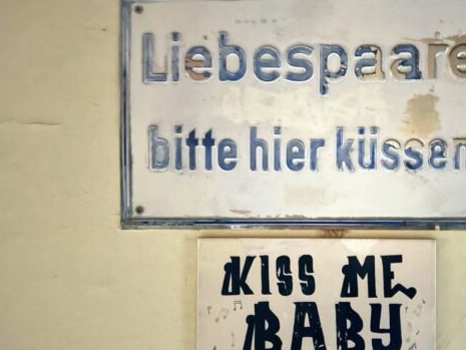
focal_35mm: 33
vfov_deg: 42.8
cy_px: 206
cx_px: 316
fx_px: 444
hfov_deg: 54.1
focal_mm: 6.76
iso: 1600
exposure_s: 1/14
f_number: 1.78
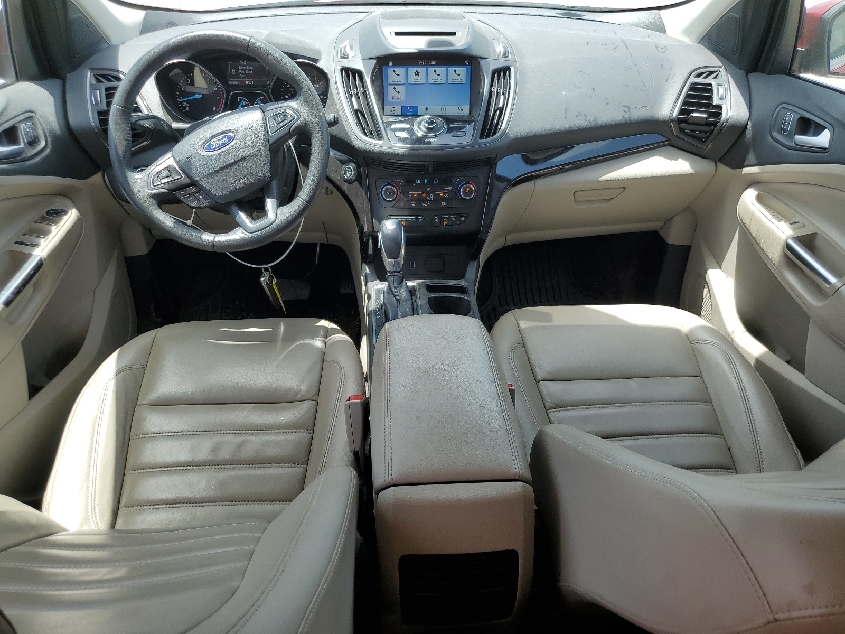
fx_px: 635
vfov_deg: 53.1
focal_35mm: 26
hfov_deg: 67.3
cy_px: 317
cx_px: 422
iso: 50
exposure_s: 1/625
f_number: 1.5
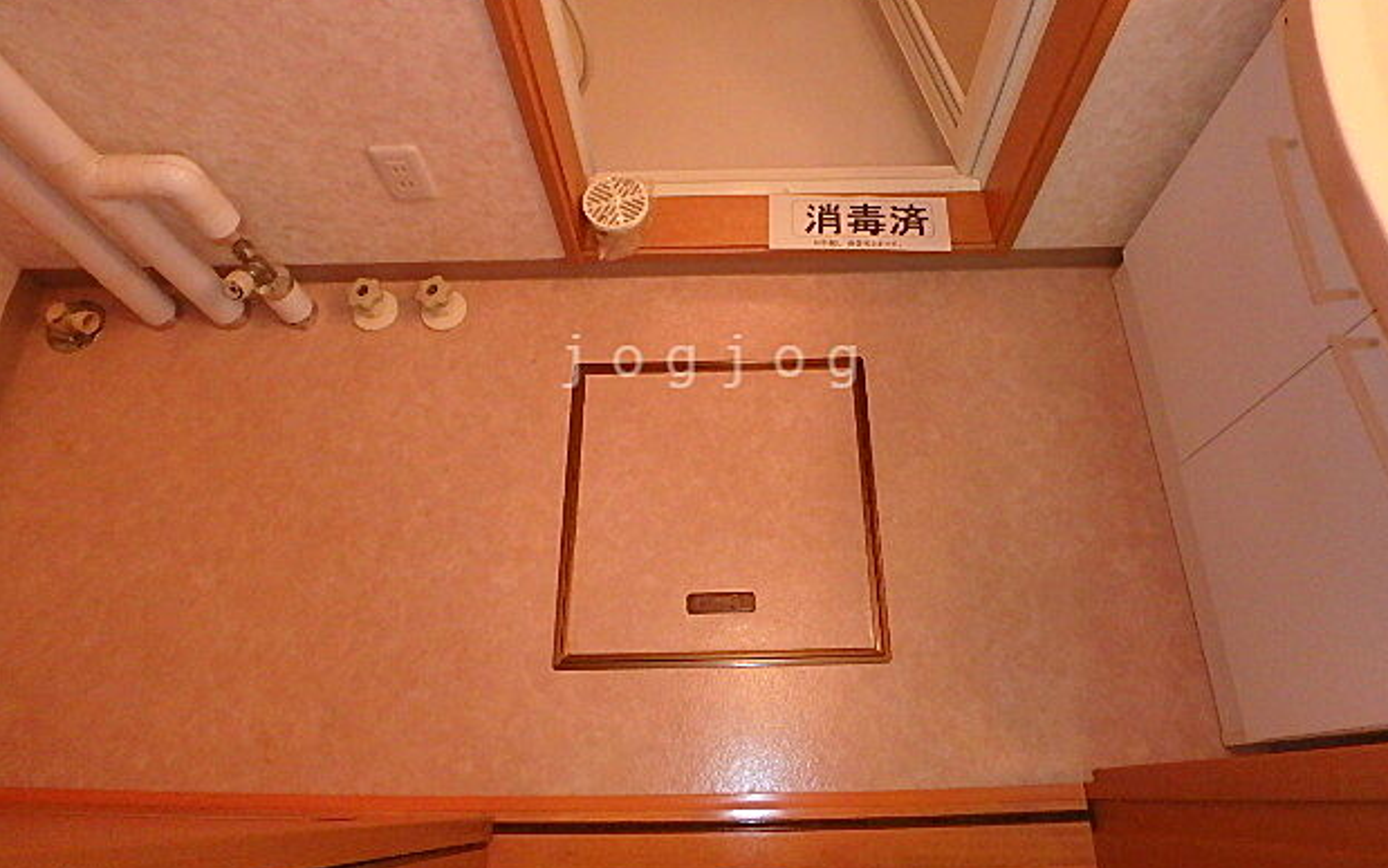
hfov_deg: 77.1
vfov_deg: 52.8
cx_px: 715
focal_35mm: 23
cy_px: 361
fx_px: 870
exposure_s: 1/80
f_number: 3.5
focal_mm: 3.7
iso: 800
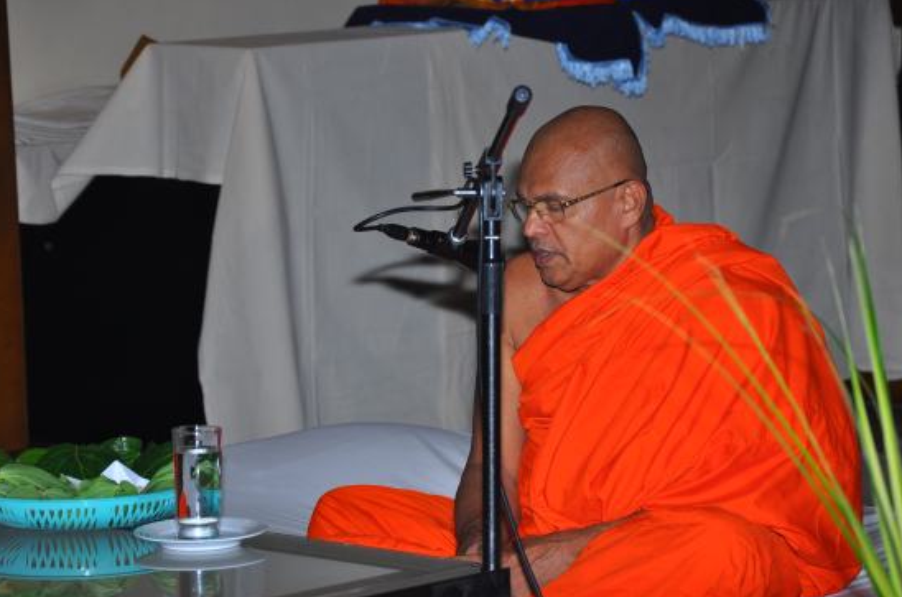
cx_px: 423
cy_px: 322
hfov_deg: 11.9
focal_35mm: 173
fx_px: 4314
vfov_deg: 7.9
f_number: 7.1
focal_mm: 105
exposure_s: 1/160
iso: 400
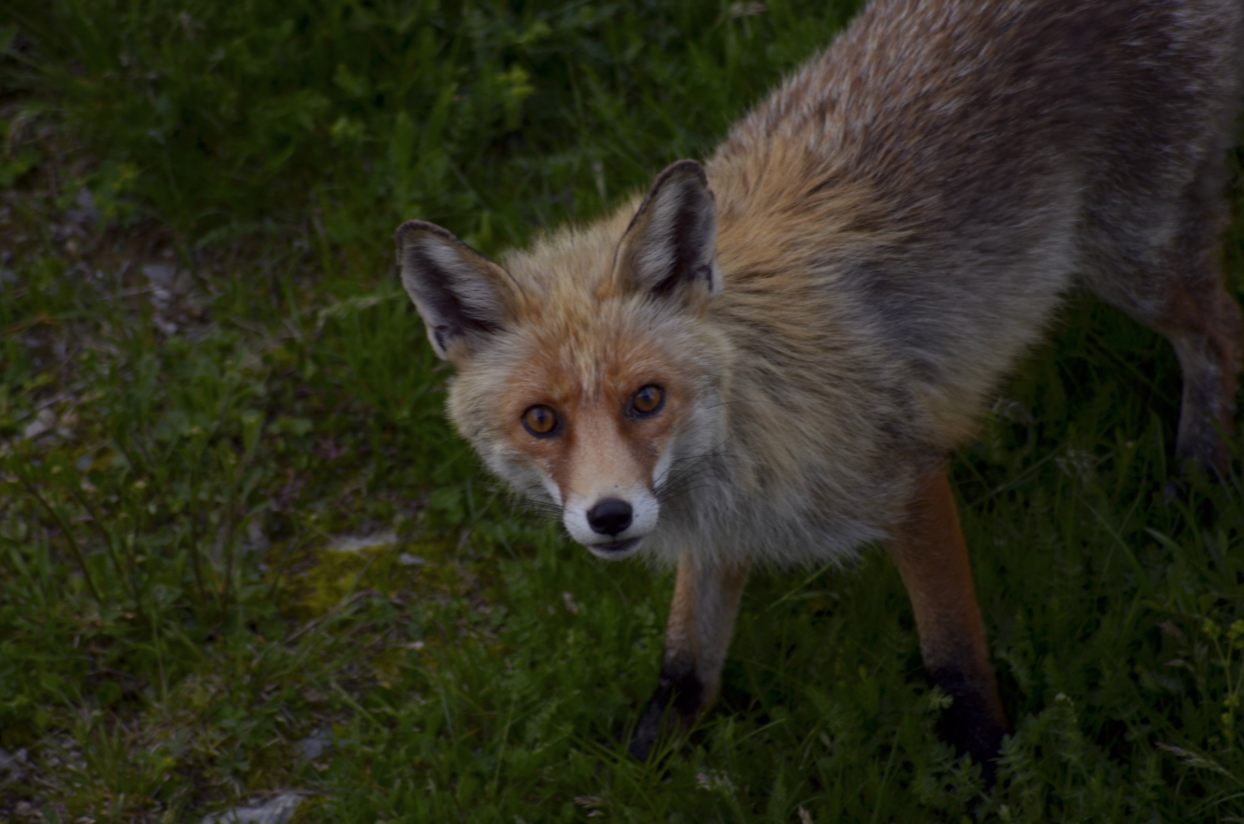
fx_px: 15519
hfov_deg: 4.6
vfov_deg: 3.0
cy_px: 412
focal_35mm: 450
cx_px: 622
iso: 200
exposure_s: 1/160
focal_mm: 300
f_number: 5.6
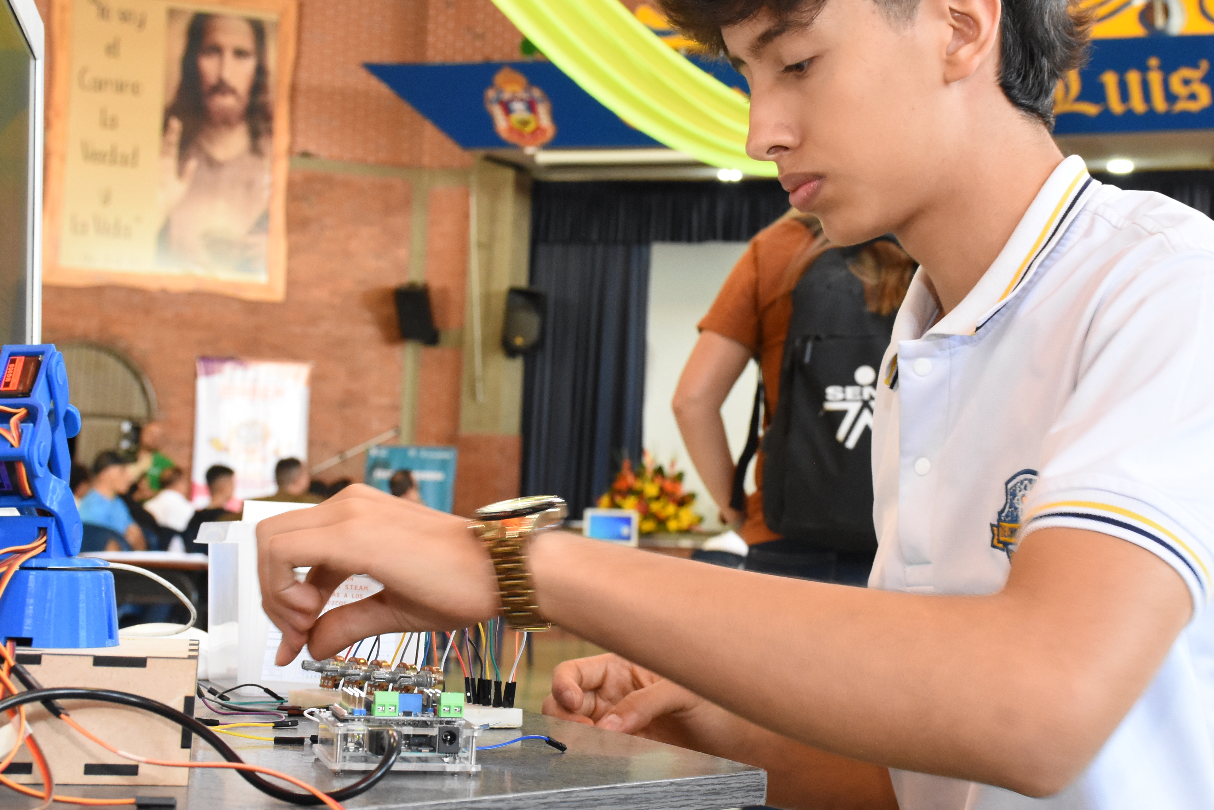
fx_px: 2418
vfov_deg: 19.0
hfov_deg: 28.2
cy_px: 299
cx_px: 657
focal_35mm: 72
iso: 3200
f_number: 7.1
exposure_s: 1/50
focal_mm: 35
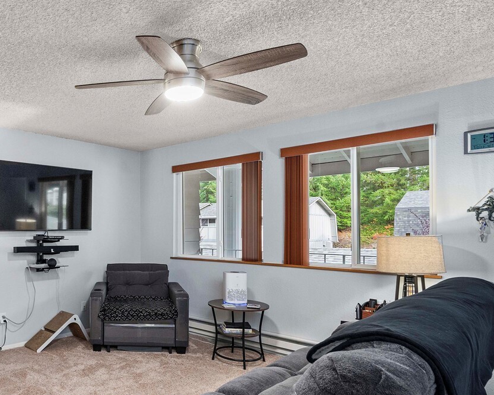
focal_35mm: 25
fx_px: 365
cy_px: 225
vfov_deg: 56.6
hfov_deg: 62.8
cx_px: 104
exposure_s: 1/10
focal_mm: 13
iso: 1000
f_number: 8
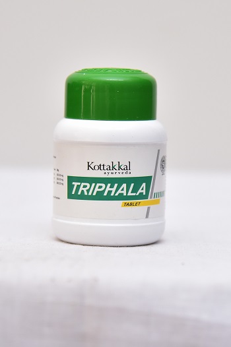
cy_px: 174
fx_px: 1012
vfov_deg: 19.5
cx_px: 116
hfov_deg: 13.0
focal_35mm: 105
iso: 1600
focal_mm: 105
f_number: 4.5
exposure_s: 1/125
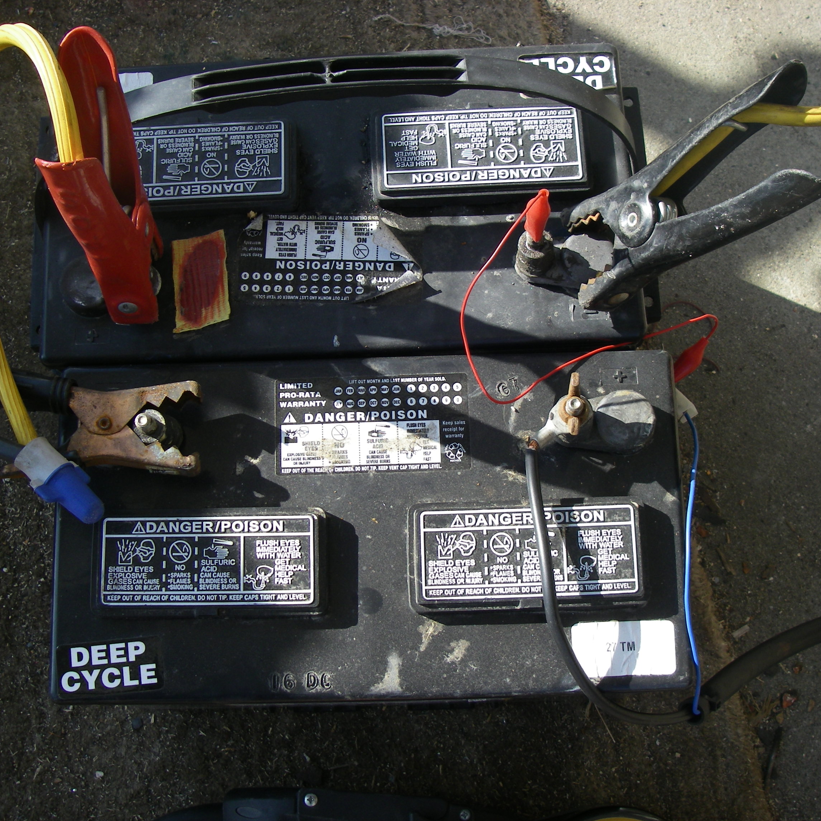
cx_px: 453
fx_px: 1207
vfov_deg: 37.6
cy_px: 411
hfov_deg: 37.5
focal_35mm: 45
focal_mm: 6.3
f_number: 3.3
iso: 64
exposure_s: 1/250
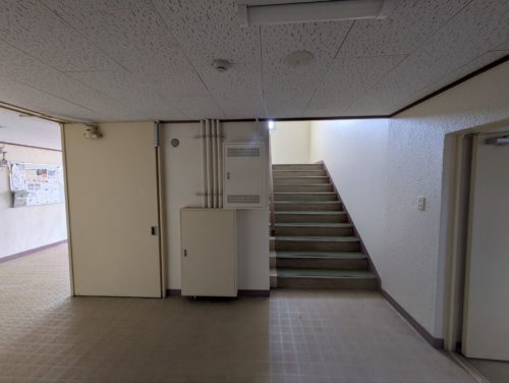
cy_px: 192
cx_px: 254
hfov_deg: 102.0
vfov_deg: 85.8
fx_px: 206
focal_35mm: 14
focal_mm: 1.83
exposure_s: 1/24
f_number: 2.2
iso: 93
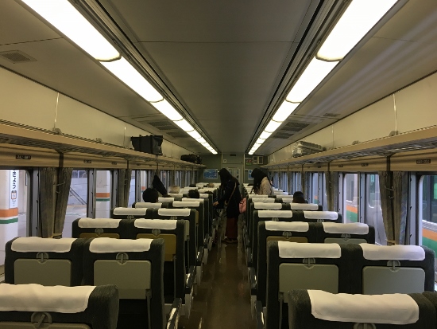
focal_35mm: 29
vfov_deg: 48.3
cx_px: 218
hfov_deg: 61.6
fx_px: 366
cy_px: 164
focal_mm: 4.15
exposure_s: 1/30
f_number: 2.2
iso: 32
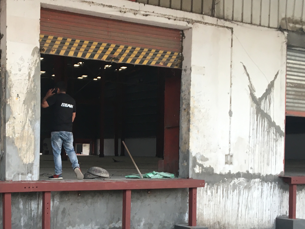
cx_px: 81
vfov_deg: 23.3
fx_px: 546
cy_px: 181
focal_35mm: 62
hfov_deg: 30.7
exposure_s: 1/33
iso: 25
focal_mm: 4.15
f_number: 2.2
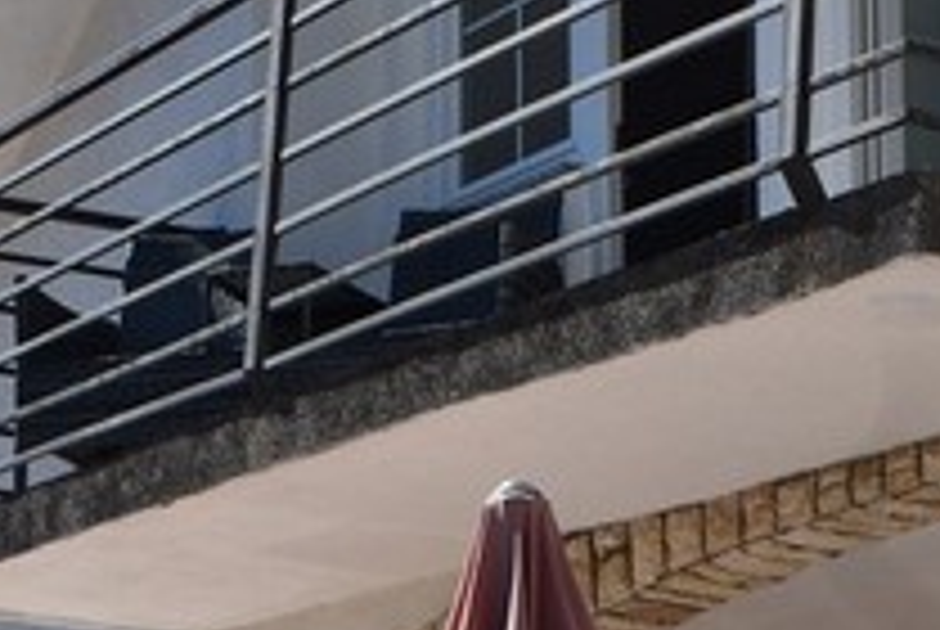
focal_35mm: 116
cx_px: 434
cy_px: 1094
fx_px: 3033
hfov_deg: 17.6
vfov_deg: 11.1
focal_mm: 18
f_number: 9
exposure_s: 1/320
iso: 100
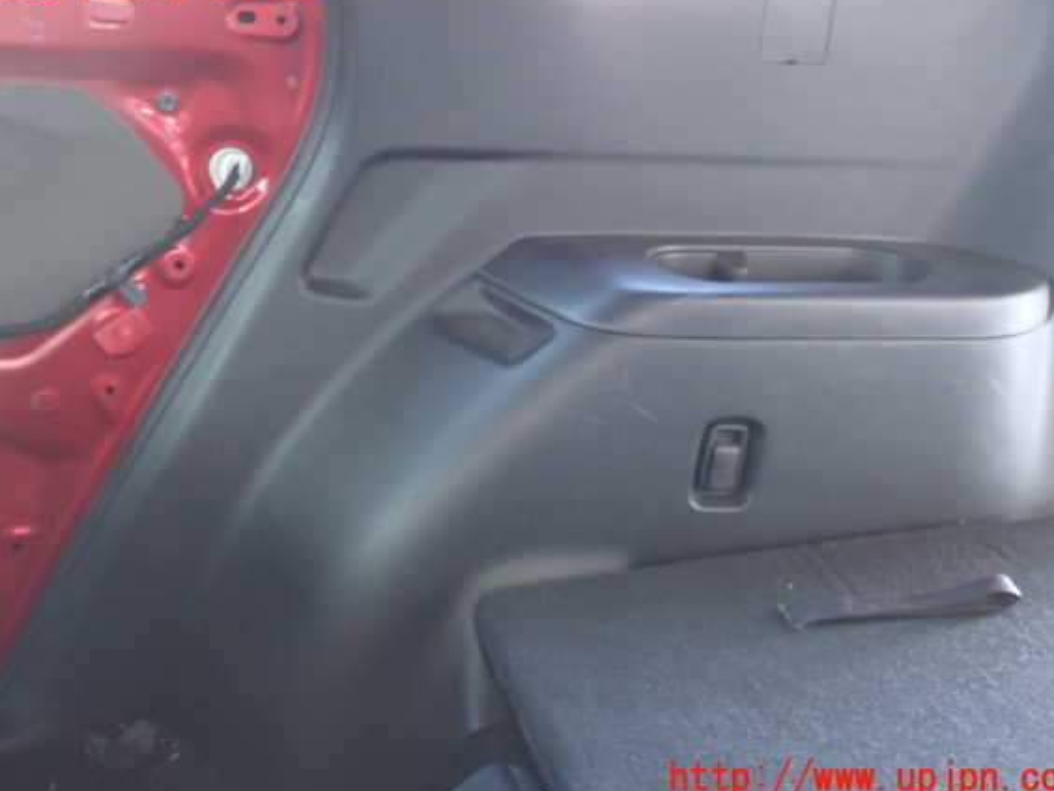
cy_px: 381
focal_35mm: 50
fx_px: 1522
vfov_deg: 29.1
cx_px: 531
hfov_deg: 38.2
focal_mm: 8.4
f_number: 3.1
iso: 1000
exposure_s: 1/13
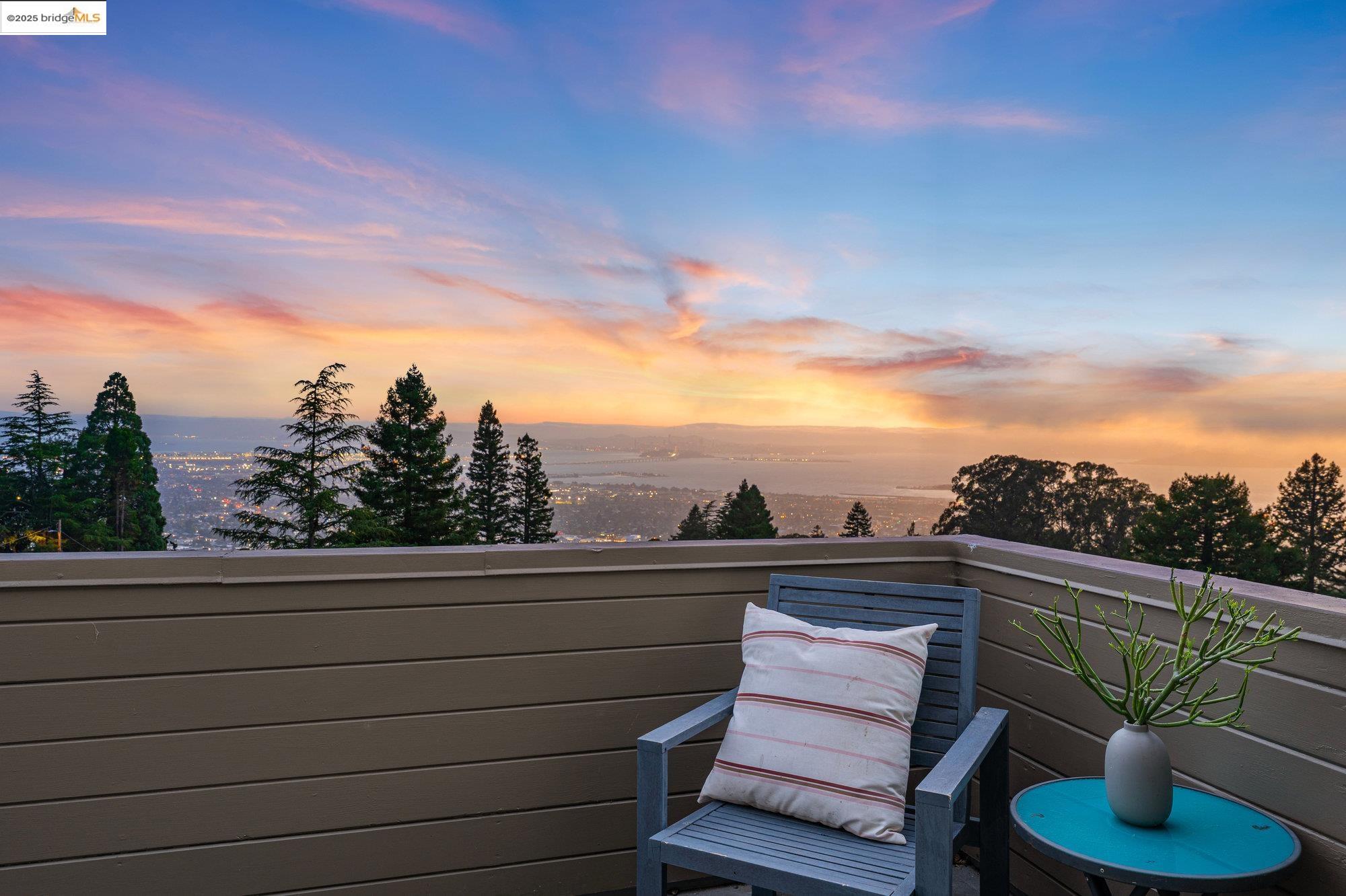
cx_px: 673
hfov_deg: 73.8
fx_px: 897
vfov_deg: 53.1
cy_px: 448
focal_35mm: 24
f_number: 11
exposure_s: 1.6
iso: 200
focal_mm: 24
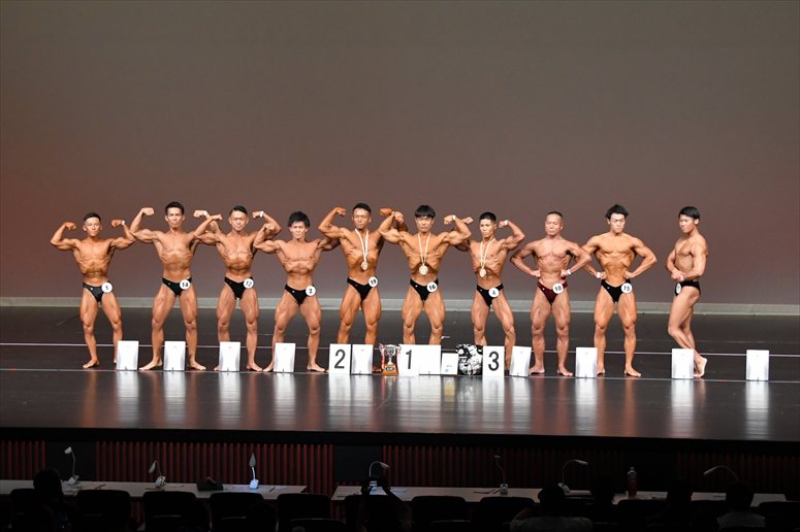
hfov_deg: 16.7
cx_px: 400
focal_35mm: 123
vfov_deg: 11.1
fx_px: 2732
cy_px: 266
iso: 4000
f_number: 5.6
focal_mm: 82
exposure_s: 1/400
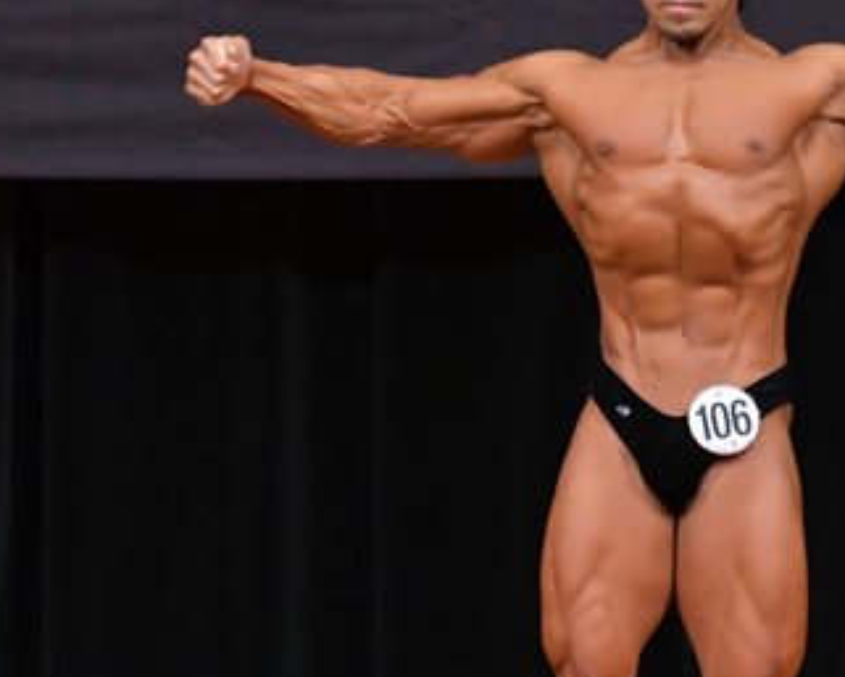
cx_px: 649
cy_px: 448
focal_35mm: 680
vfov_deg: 2.3
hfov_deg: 2.8
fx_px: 17011
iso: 4000
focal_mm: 200
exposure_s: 1/400
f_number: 5.6
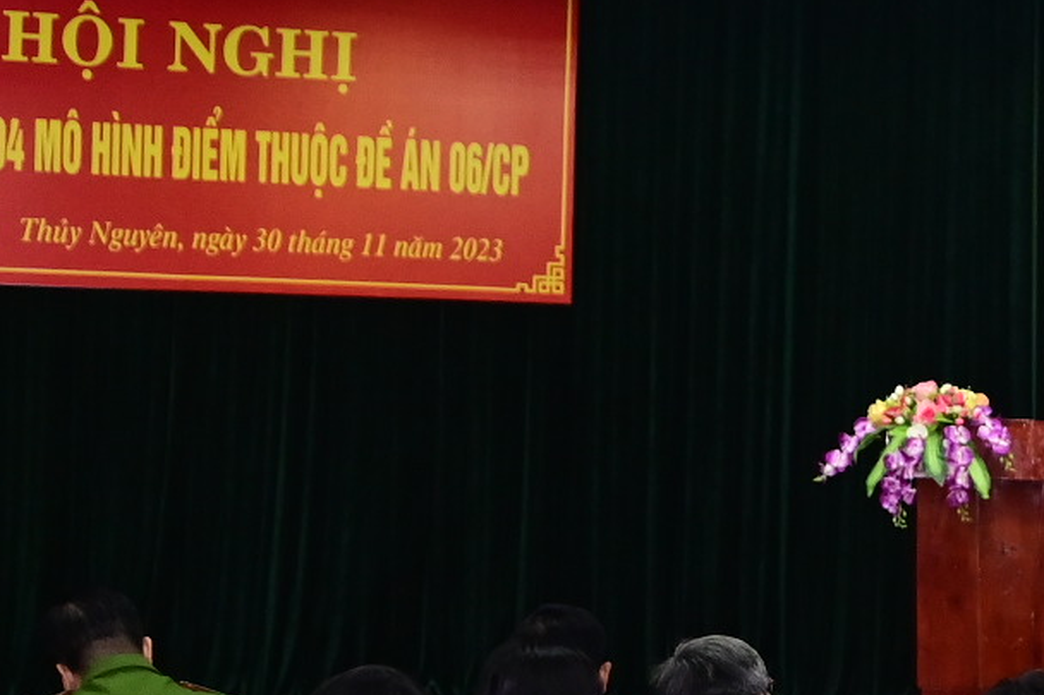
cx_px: 1387
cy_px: 390
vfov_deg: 10.1
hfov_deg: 14.4
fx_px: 3943
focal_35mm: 136
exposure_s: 1/200
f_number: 4
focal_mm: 28
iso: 1600
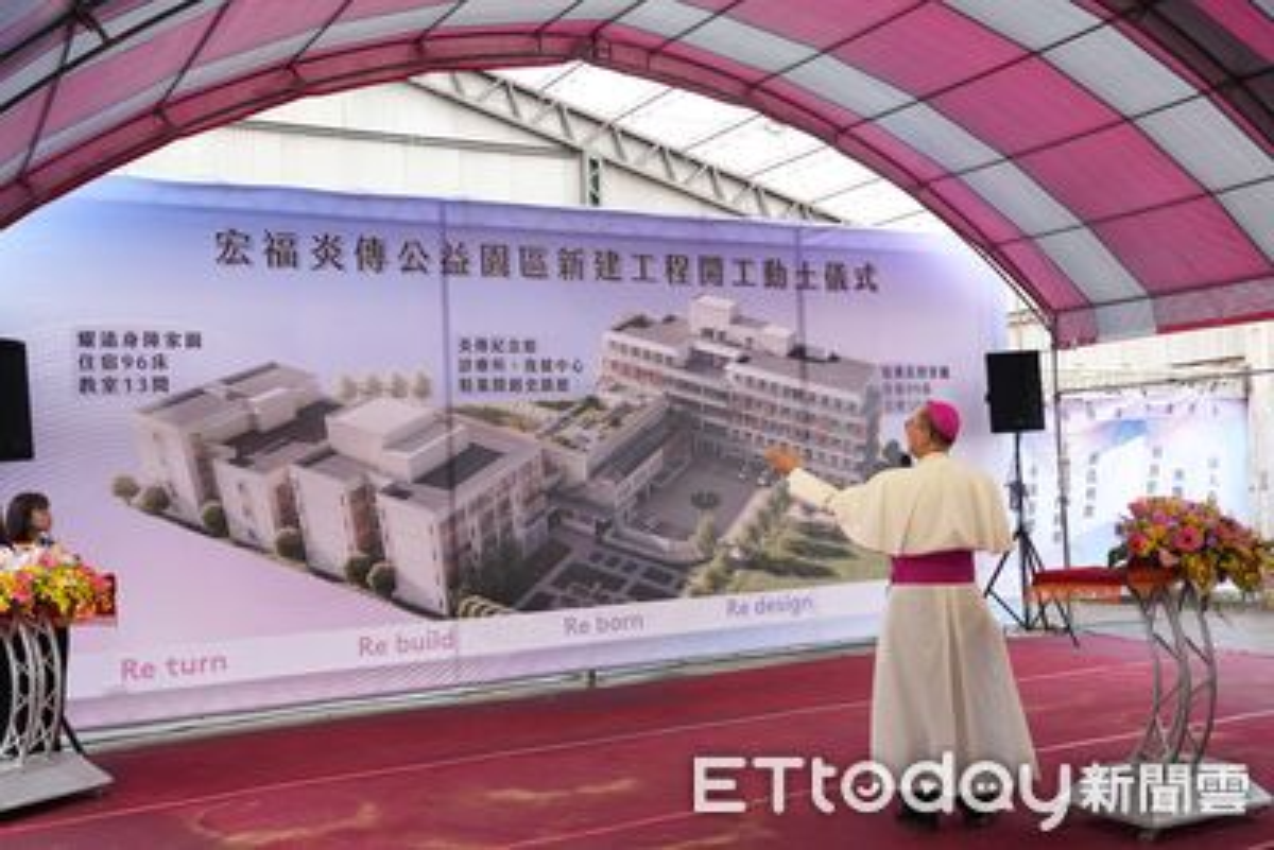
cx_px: 637
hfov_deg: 51.9
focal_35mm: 37
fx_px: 1310
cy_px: 425
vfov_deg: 36.0
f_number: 5.6
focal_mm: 37
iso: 400
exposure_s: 1/125
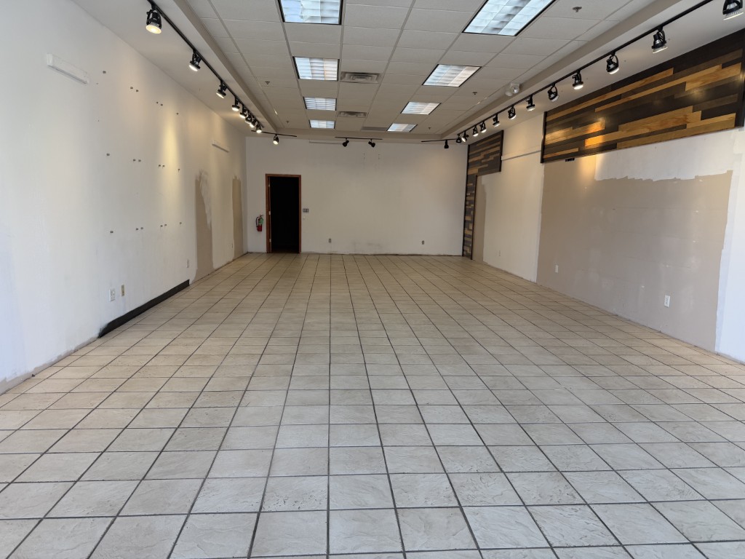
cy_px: 280
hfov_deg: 71.6
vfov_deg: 56.8
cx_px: 372
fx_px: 517
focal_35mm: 24
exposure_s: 1/168
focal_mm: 6.76
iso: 64
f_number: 1.78
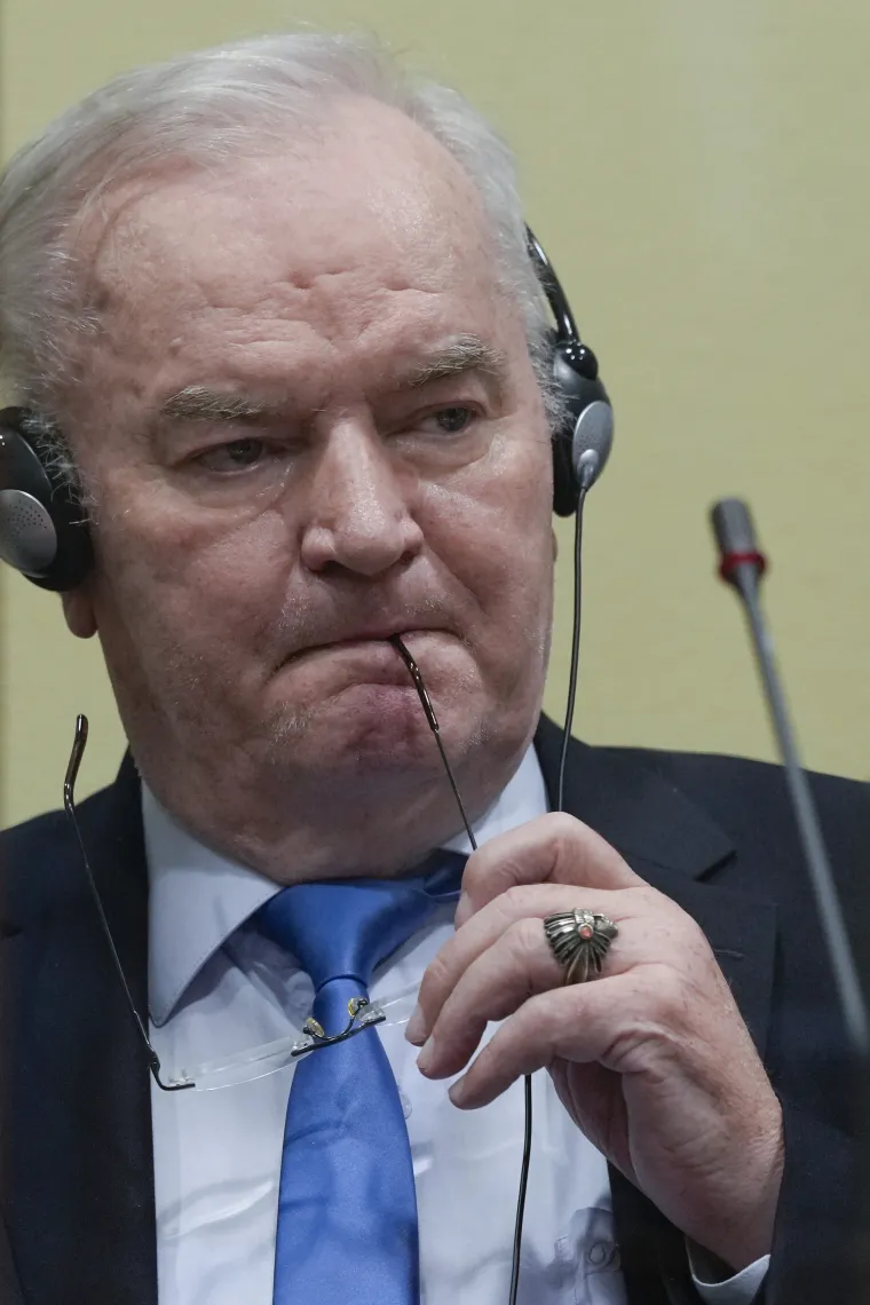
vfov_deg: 5.2
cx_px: 435
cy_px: 652
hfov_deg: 3.4
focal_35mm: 400
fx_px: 14499
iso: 2000
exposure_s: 1/500
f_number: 3.2
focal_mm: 400
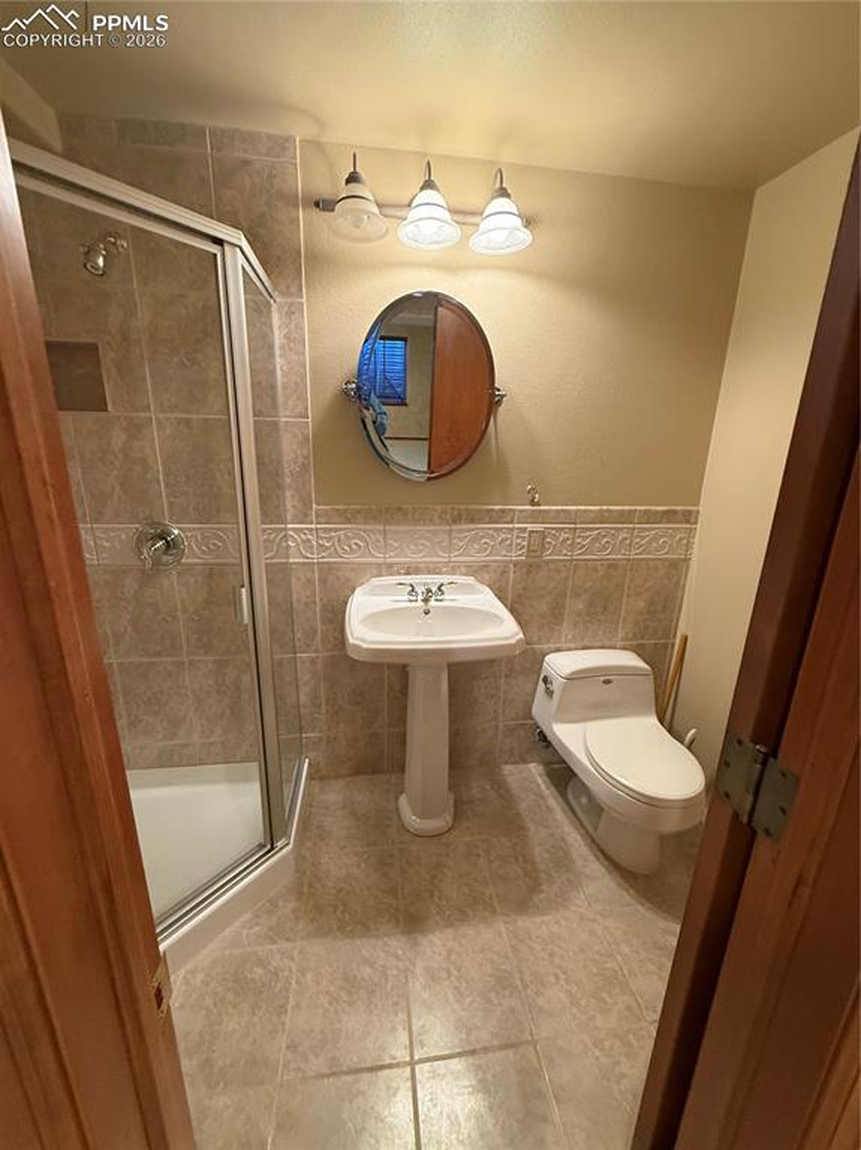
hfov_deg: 85.6
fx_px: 465
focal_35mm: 14
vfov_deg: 102.1
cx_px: 430
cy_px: 575
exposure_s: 1/60
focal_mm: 2.22
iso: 400
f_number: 2.2
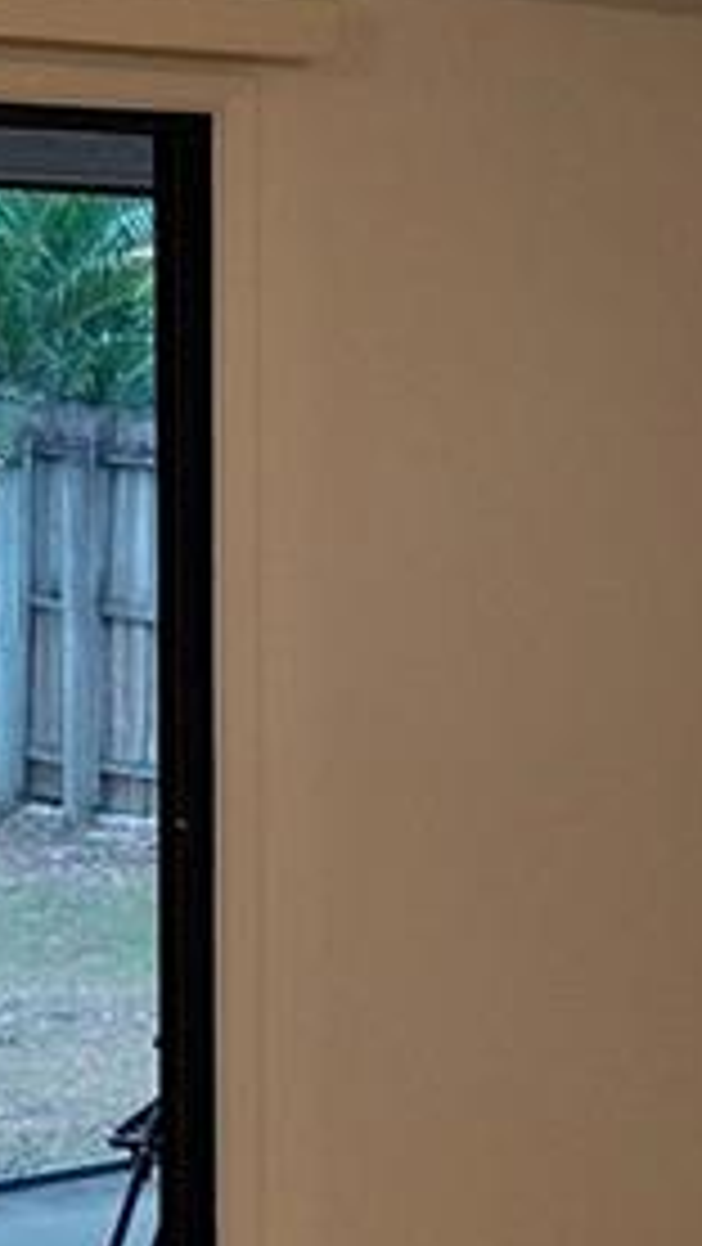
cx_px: 1458
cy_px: 436
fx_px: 3901
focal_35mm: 118
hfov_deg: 9.5
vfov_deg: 18.1
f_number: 1.8
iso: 160
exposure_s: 1/60
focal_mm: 4.69
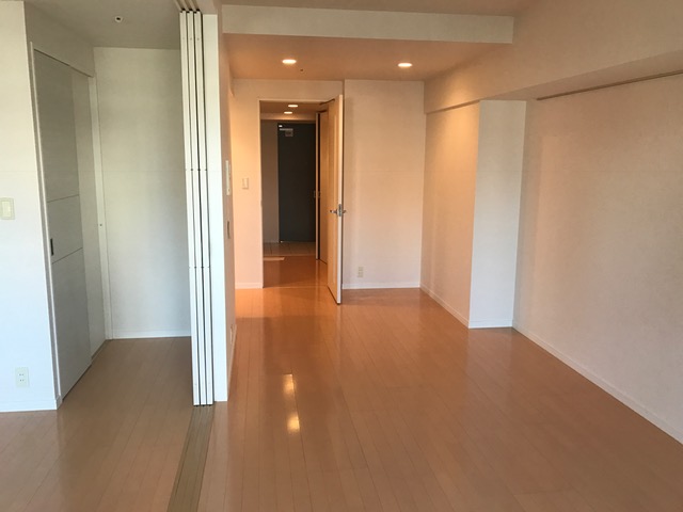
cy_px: 256
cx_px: 342
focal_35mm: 28
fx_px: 552
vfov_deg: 49.7
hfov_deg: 63.4
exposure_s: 1/33
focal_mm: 3.99
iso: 25
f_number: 1.8
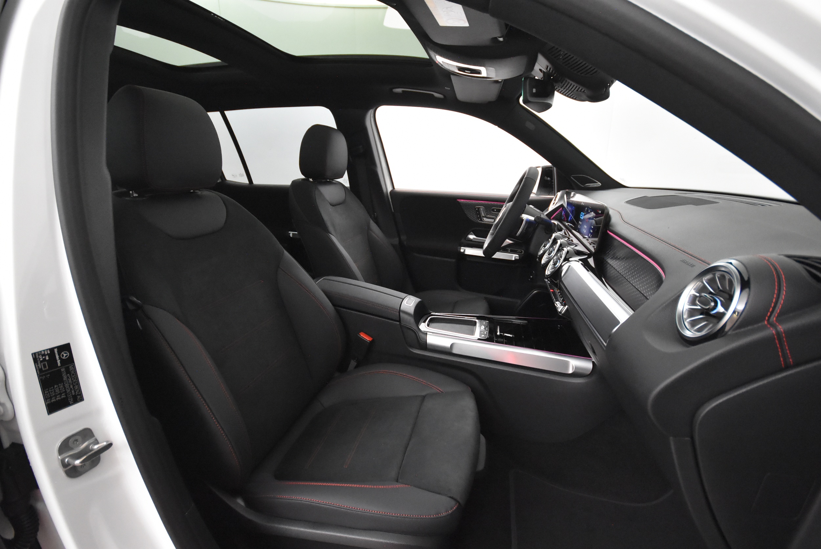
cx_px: 410
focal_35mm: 16
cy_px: 274
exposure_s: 1/60
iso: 5600
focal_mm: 11
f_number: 4.2
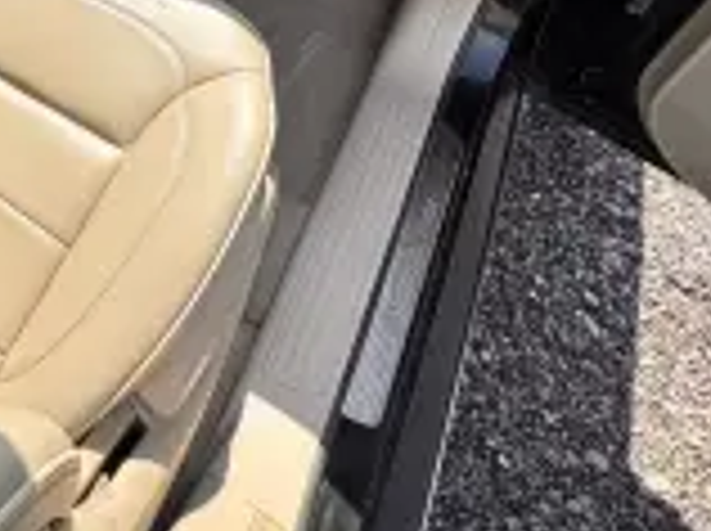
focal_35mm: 32
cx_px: -9
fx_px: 656
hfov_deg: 46.9
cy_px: -63
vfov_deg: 36.7
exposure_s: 1/615
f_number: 2.2
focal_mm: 2.22
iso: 40
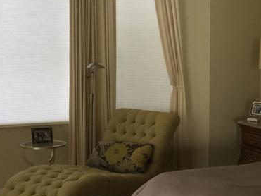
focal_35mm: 80
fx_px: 603
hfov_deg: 24.2
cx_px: 189
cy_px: 126
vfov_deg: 18.4
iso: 40
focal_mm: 4.15
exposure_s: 1/15
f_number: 2.2
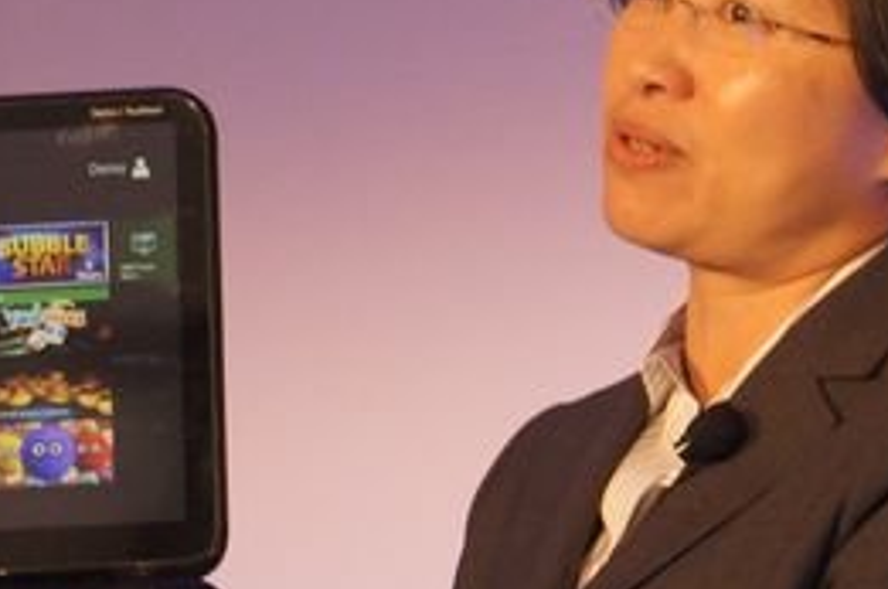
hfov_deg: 7.0
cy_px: 117
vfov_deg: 4.6
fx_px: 7250
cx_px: 286
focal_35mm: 294
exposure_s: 1/100
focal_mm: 64.1
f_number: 5.6
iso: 1600
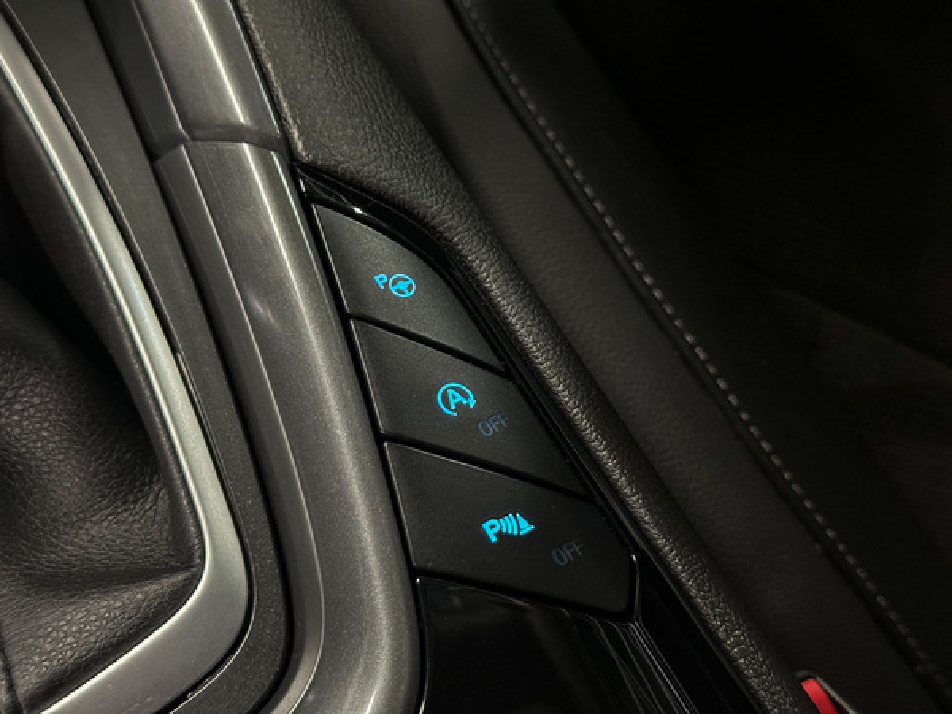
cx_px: 476
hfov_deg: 39.7
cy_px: 357
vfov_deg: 30.3
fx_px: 1320
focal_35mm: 48
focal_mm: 6.86
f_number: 1.78
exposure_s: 1/25
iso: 640
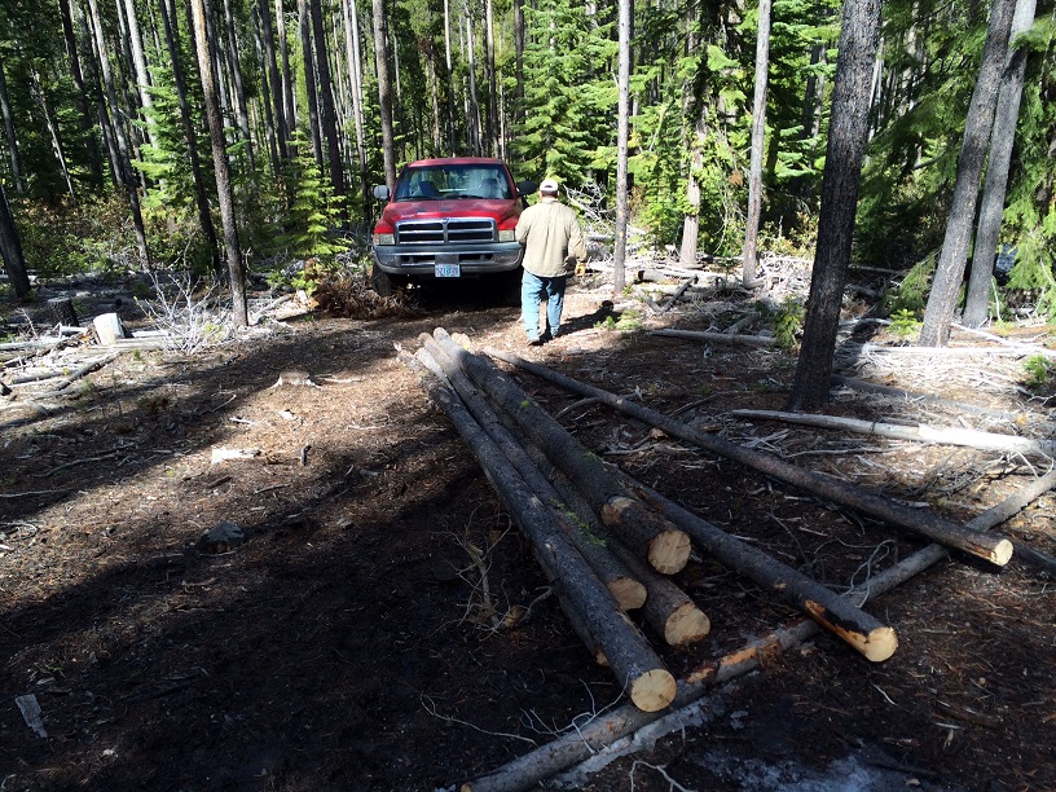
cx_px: 528
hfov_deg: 60.0
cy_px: 396
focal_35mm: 30
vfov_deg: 46.8
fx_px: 915
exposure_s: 1/562
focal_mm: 4.12
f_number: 2.2
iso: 32
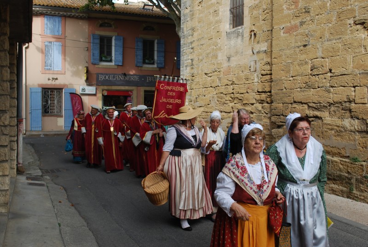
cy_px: 124
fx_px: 399
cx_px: 184
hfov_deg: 49.5
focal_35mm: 39
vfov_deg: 34.4
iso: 100
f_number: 6.3
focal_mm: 26
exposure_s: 1/160
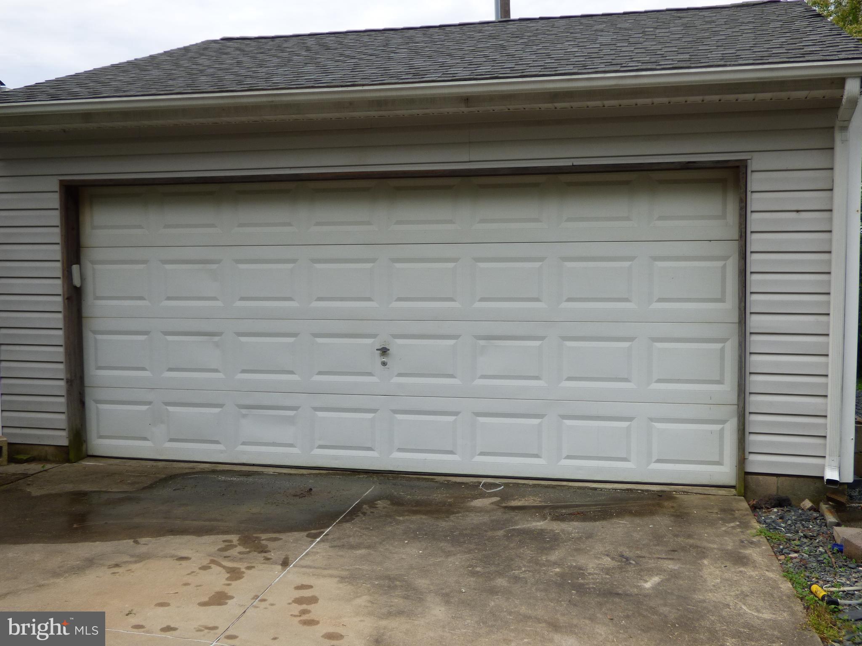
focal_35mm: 39
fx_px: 971
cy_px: 323
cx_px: 431
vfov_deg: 36.8
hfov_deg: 47.9
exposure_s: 1/800
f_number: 3.5
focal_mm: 6.8
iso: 100
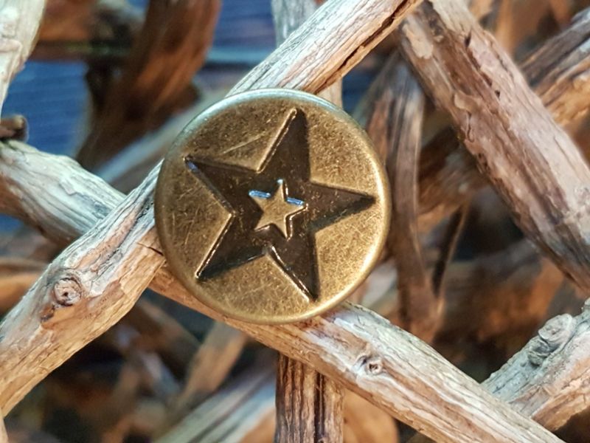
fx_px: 443
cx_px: 295
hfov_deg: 67.3
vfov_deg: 53.1
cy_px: 222
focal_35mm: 26
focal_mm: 4.2
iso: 640
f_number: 1.7
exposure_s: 1/50
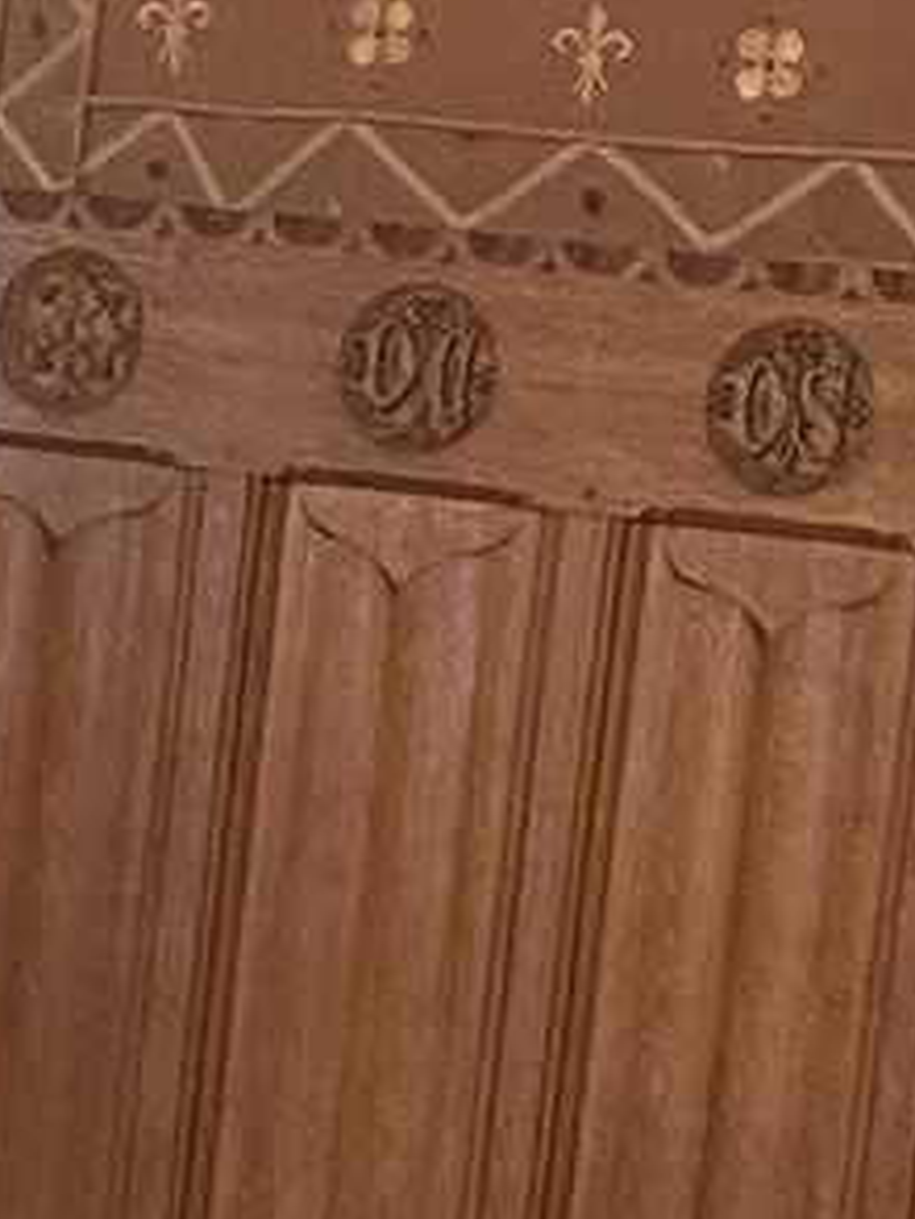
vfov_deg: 10.4
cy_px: 1005
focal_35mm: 189
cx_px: -324
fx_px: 6656
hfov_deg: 7.8
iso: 320
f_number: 1.8
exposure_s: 1/50
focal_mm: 4.25
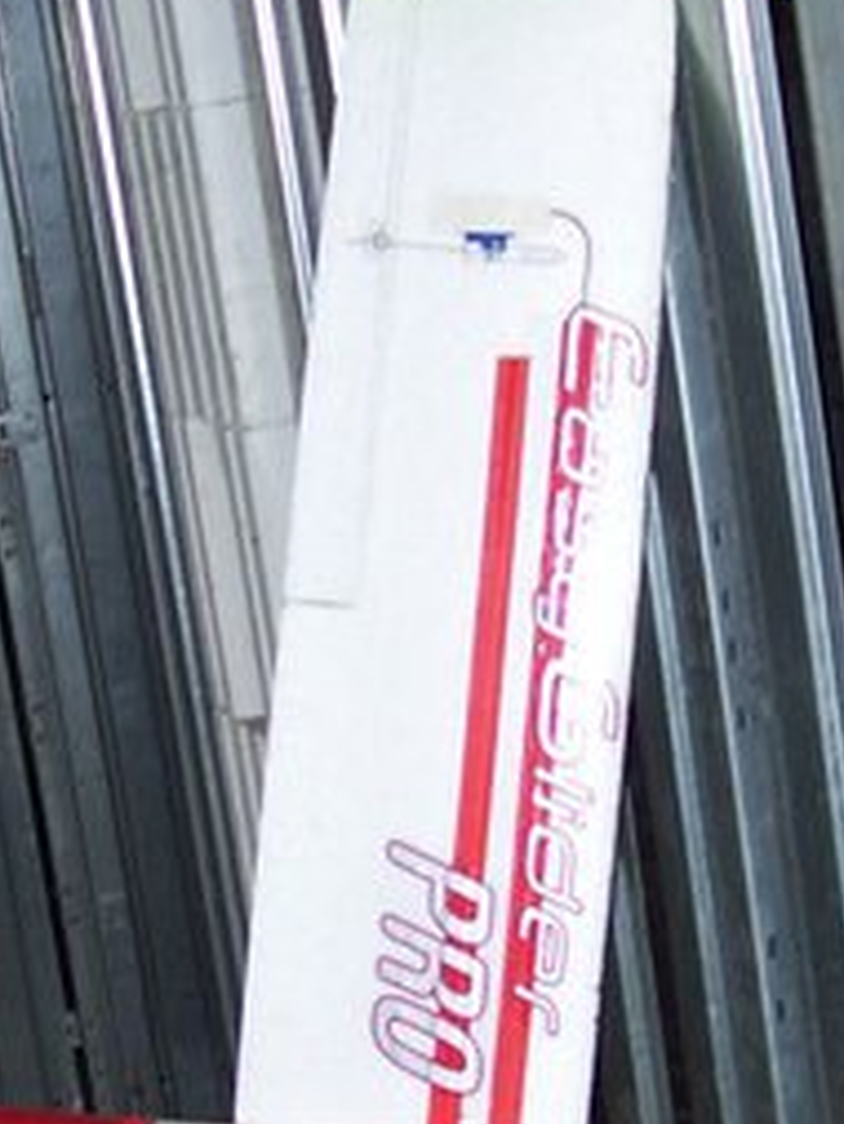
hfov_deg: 13.0
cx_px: 360
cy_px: 1071
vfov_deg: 16.9
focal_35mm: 114
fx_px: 3703
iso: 80
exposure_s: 1/60
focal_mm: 6
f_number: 2.7
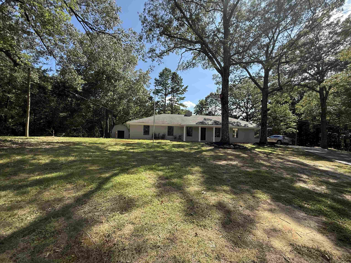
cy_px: 132
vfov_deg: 85.7
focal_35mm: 14
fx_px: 142
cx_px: 176
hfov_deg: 102.1
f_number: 2.2
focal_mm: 2.22
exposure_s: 1/1033
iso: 64
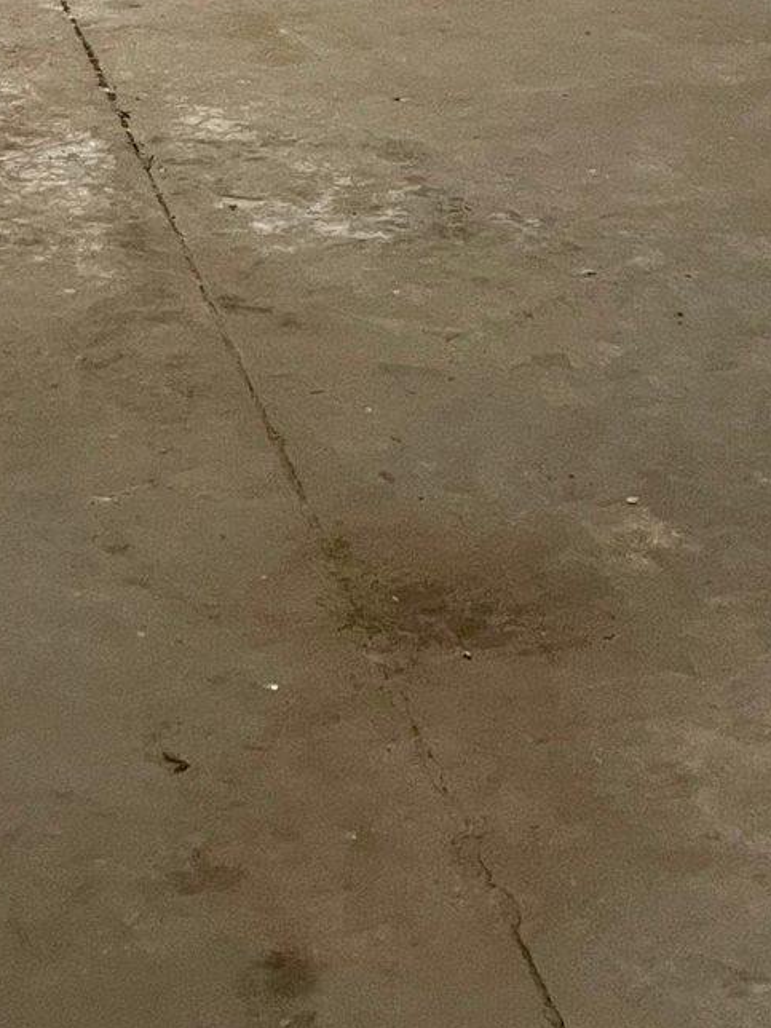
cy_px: -217
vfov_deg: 19.8
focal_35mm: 93
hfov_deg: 15.9
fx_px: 2762
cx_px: 265
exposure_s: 1/60
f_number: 1.6
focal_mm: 4.2
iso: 250
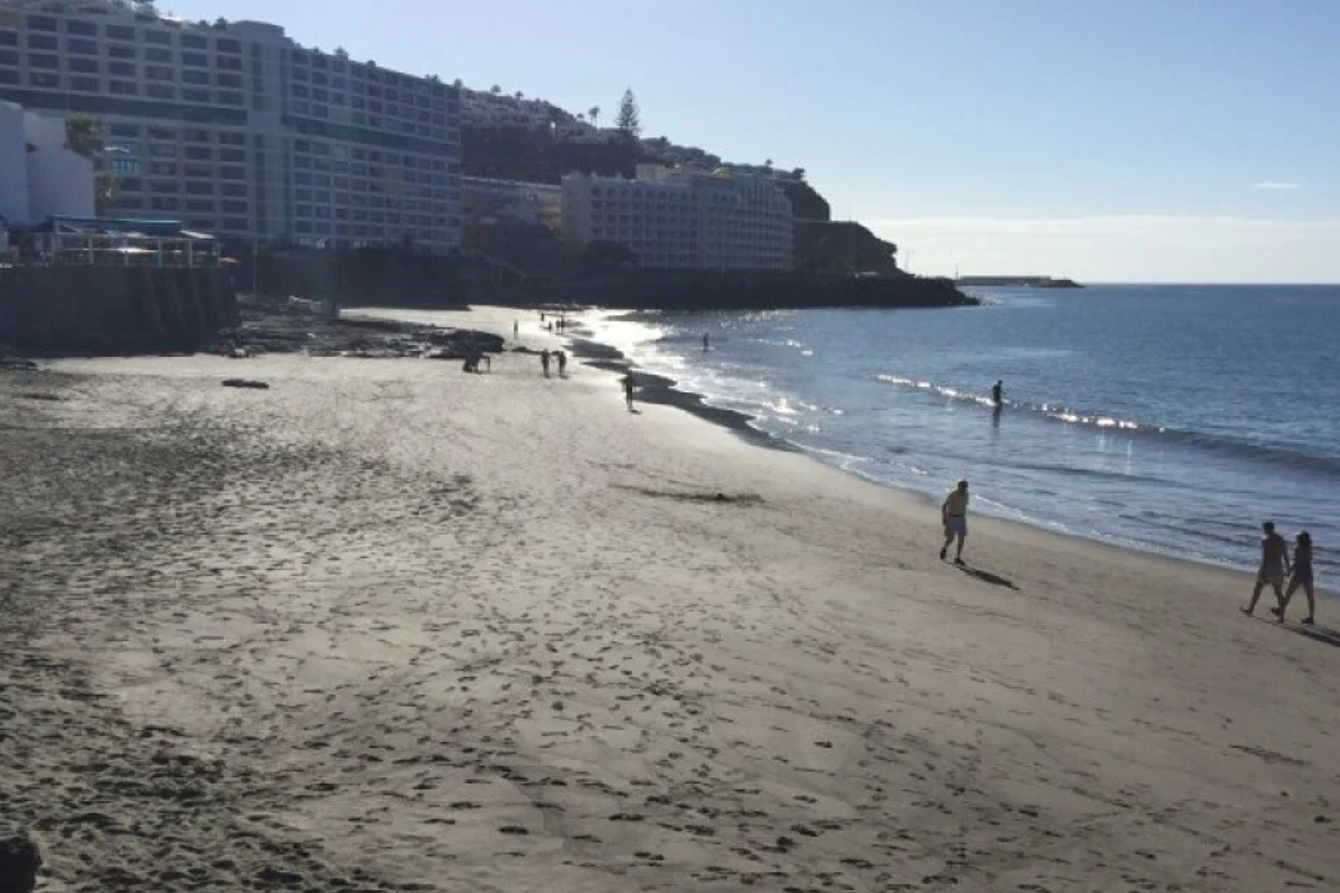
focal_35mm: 40
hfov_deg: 48.5
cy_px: 526
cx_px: 668
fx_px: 1489
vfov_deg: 33.3
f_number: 2.2
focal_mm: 4.15
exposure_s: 1/6623
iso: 32
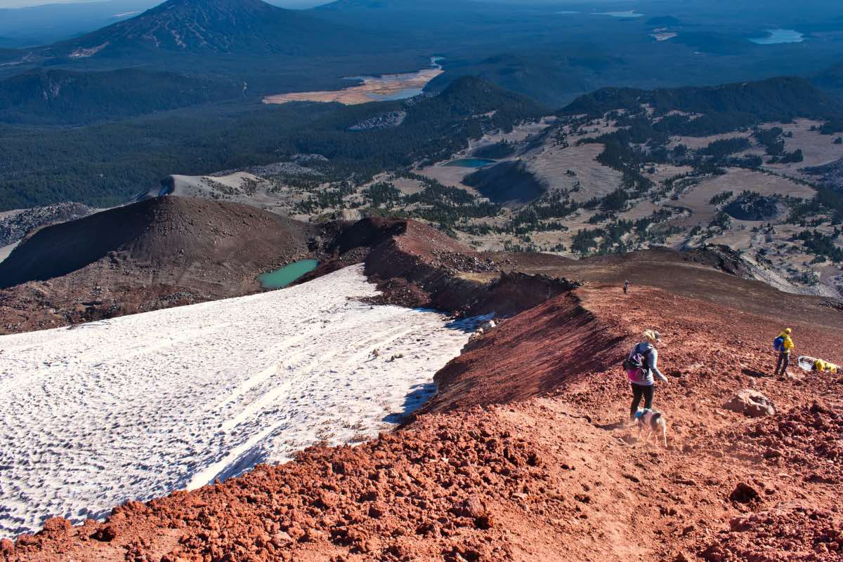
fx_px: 808
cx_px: 422
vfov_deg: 38.4
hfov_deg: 55.1
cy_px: 281
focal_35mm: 34
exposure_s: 1/500
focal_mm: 23
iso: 360
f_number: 11
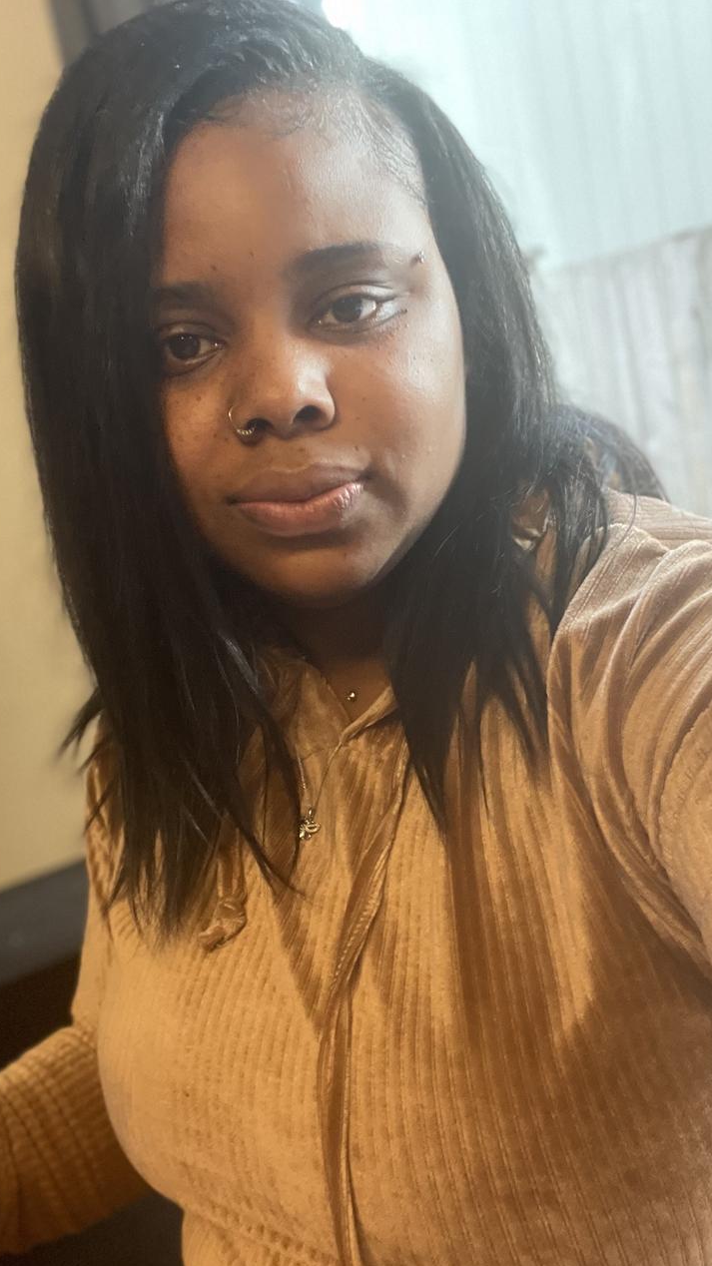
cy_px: 638
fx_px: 1108
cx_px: 321
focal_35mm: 33
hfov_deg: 35.6
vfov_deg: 59.5
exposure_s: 1/30
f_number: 2.2
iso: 320
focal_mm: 2.71
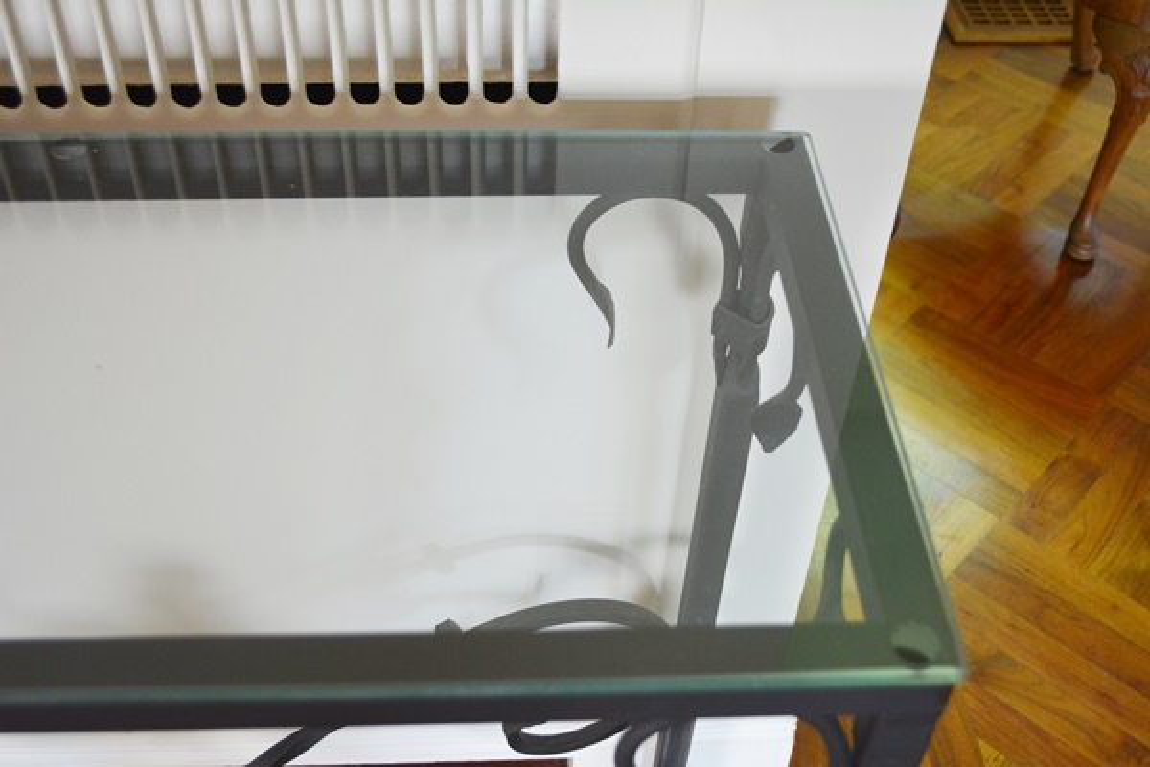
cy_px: 384
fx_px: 1342
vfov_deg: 31.9
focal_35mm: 42
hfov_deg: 46.4
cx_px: 575
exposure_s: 1/30
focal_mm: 28
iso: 1000
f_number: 4.5
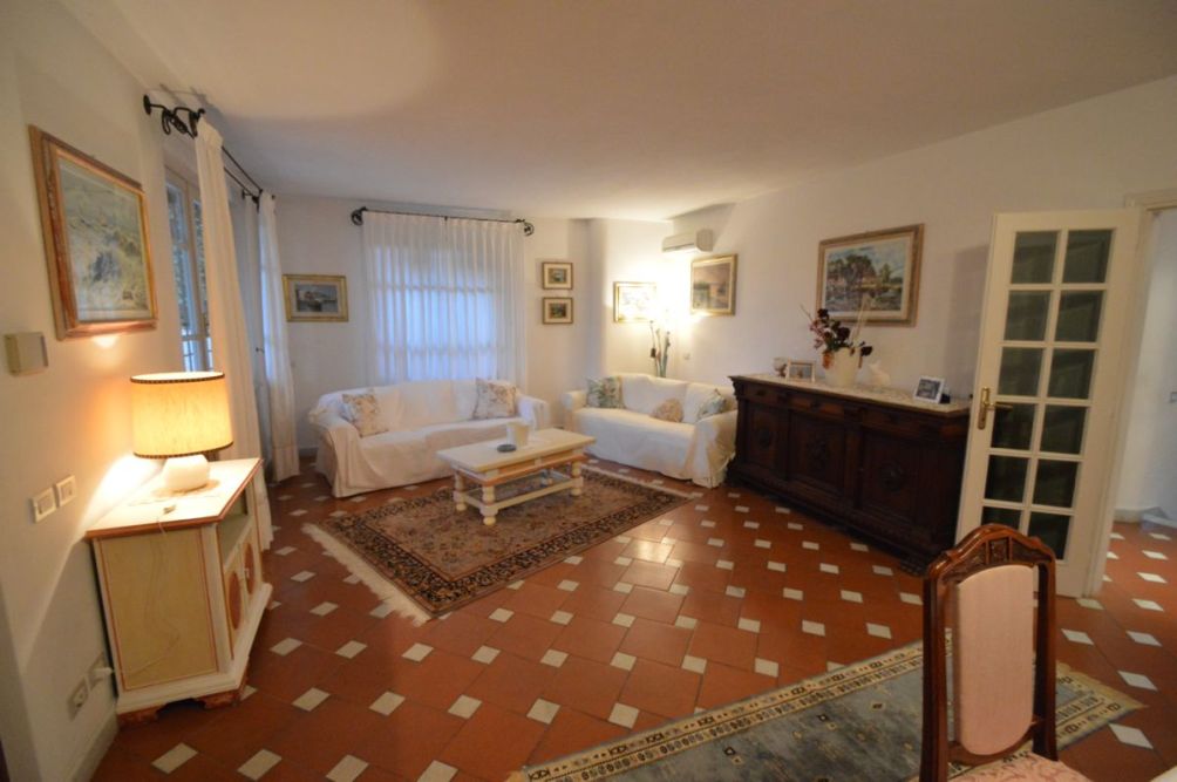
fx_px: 490
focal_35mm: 15
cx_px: 588
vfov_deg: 77.2
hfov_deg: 100.5
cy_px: 391
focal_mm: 10
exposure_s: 1/60
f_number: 3.5
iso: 2800
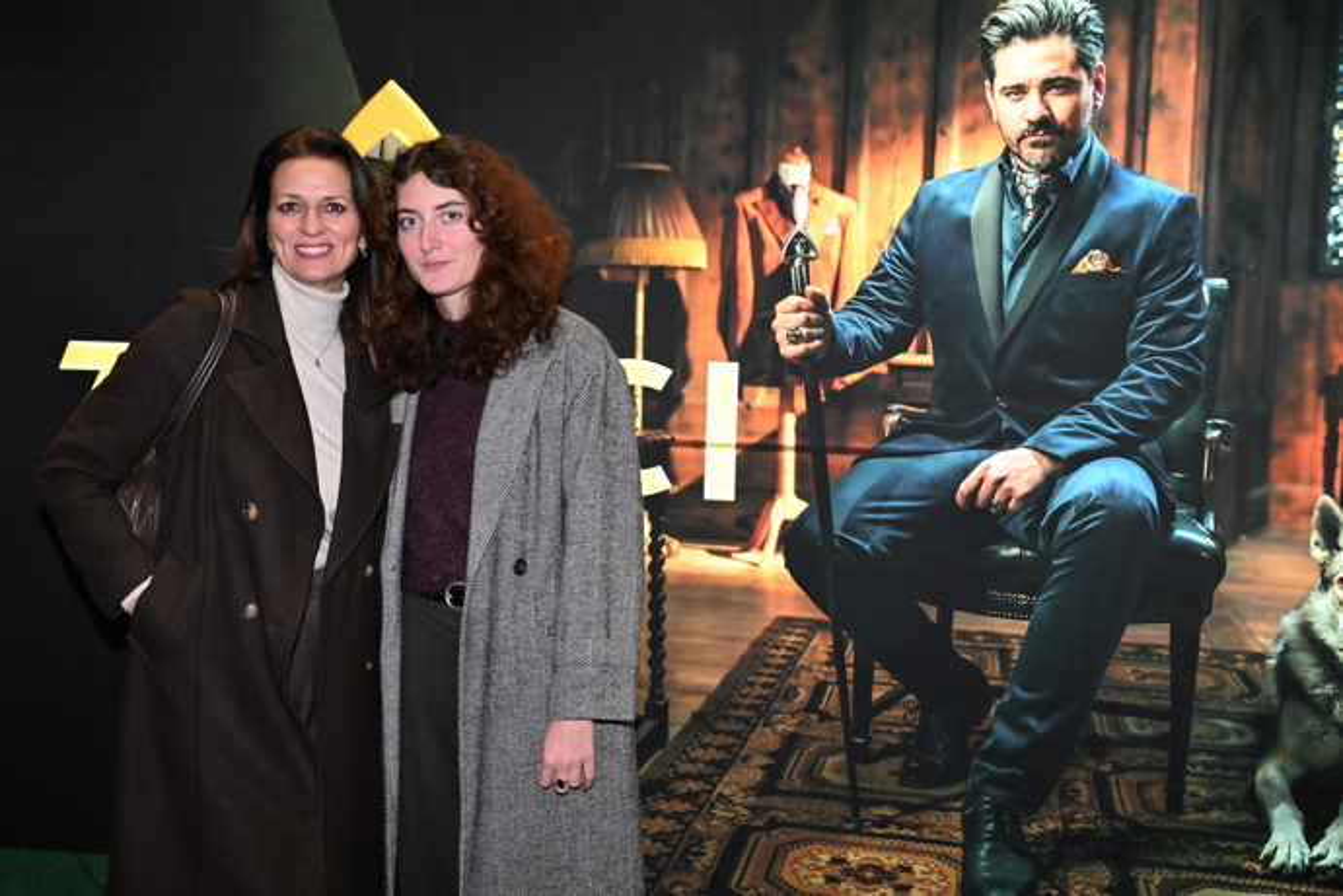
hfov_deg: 44.5
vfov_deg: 30.5
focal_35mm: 44
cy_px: 448
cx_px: 672
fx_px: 1641
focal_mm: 44
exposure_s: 1/125
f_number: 5.6
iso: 3200
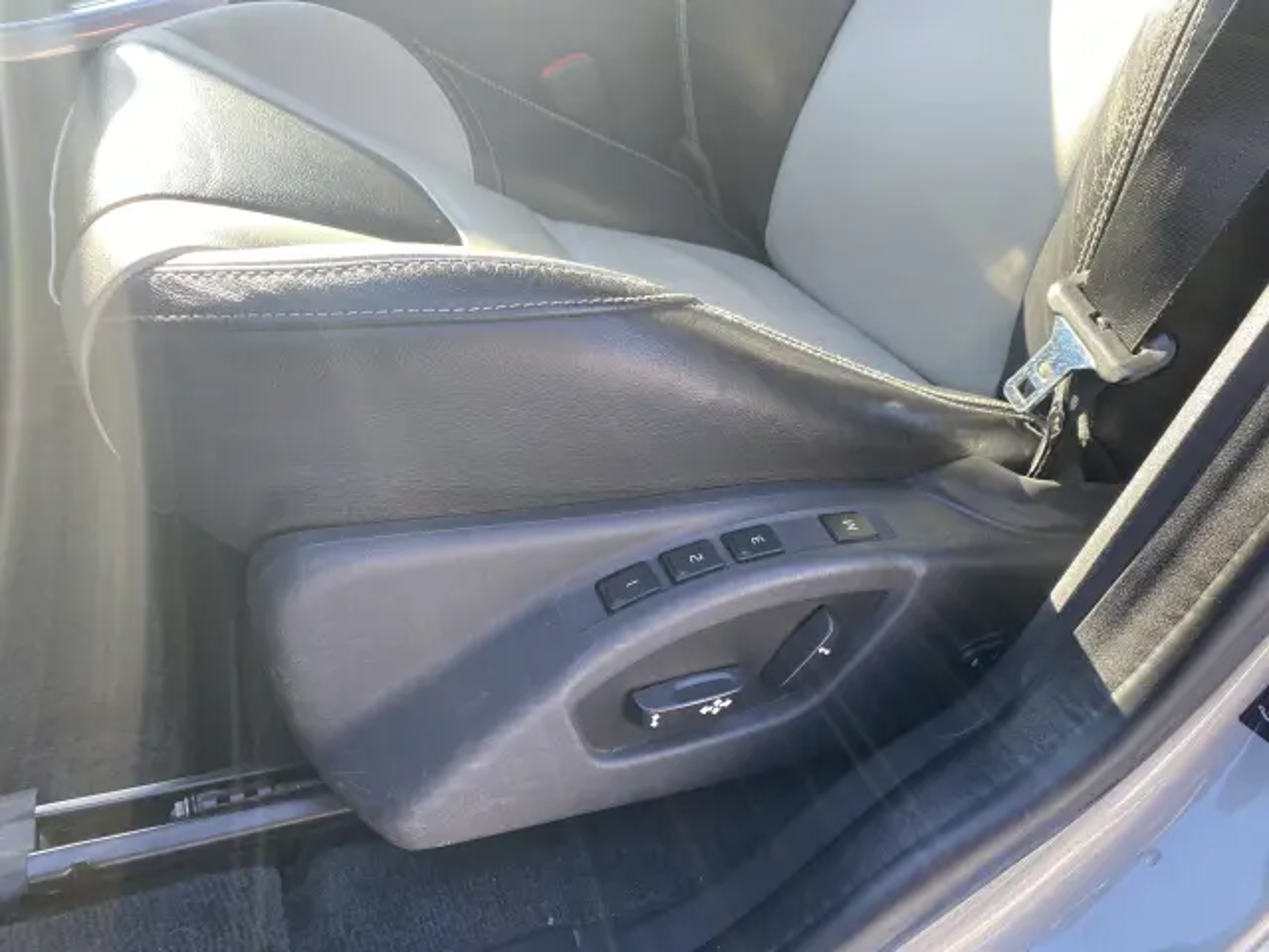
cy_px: 476
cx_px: 634
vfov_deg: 53.1
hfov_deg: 67.3
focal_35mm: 26
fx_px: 953
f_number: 1.8
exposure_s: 1/122
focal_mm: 4.25
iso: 50
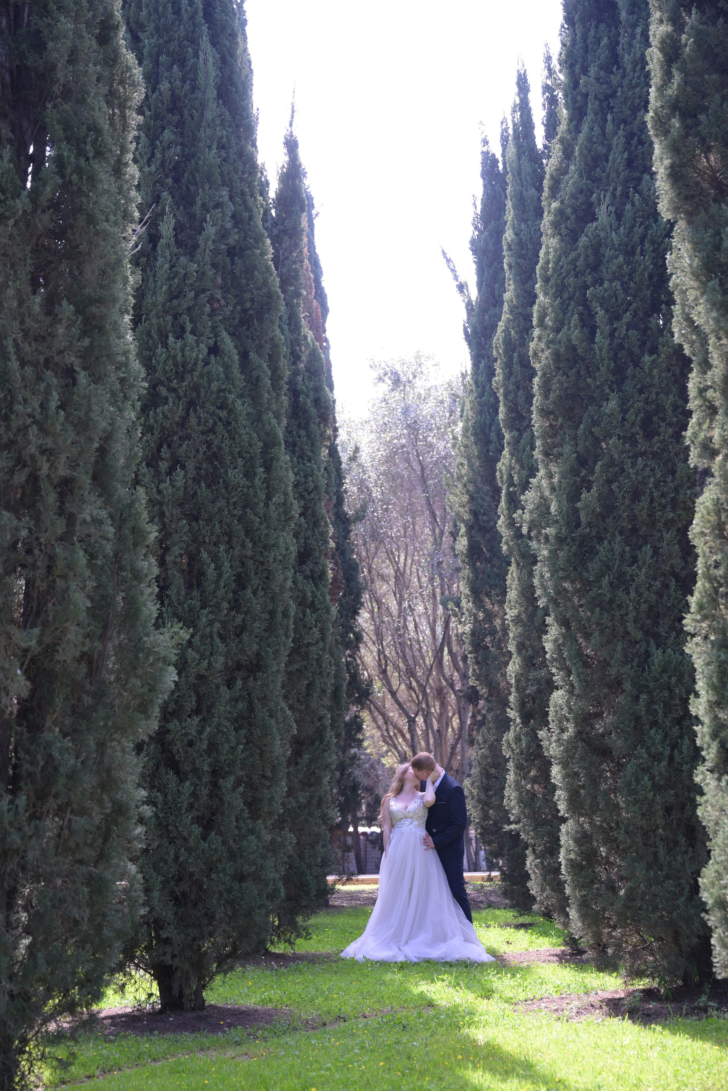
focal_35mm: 46
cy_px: 546
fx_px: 1394
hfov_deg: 29.3
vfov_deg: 42.7
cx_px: 364
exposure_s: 1/250
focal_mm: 46
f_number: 3.5
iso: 125
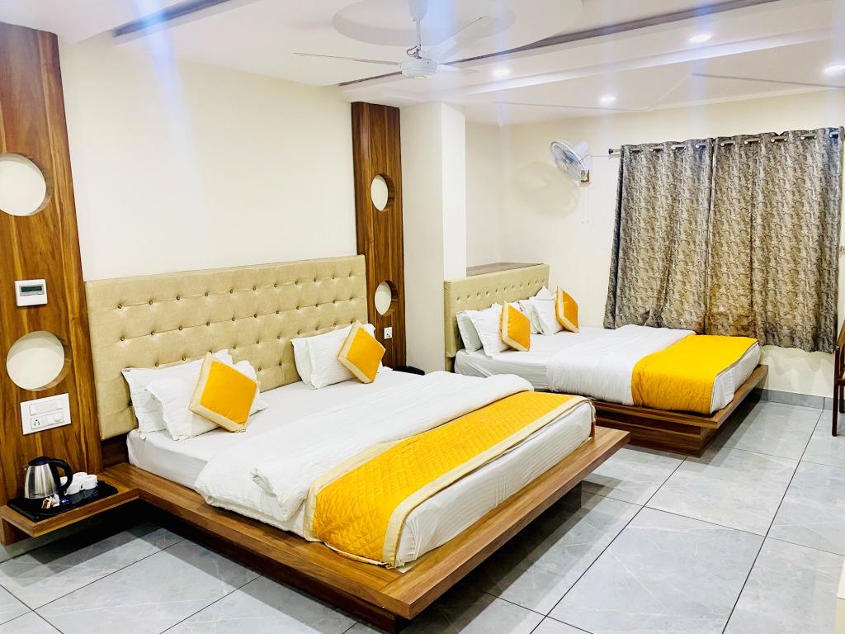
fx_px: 635
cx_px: 422
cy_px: 317
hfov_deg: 67.3
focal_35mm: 26
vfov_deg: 53.1
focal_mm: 4.25
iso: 160
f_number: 1.8
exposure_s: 1/50
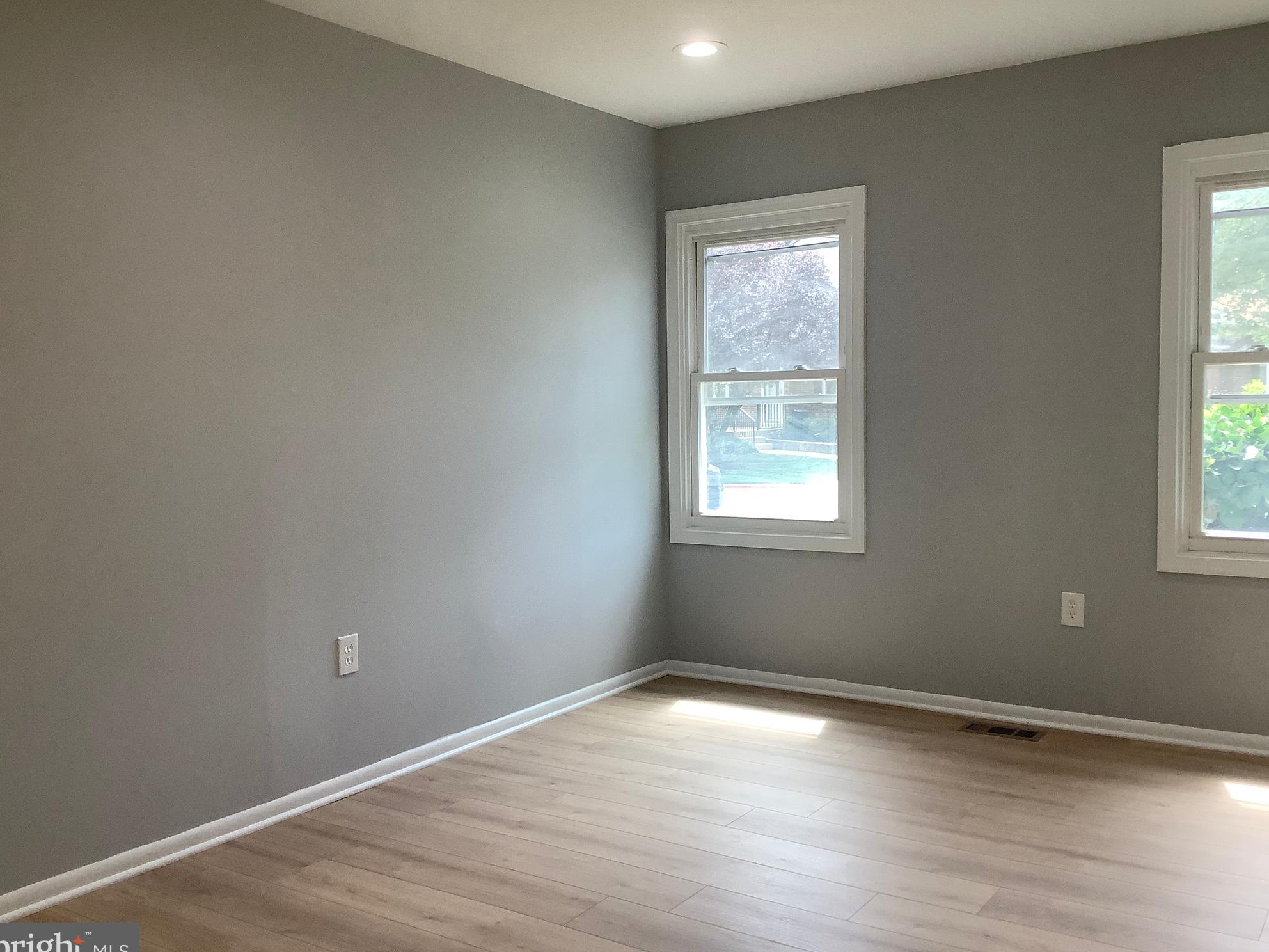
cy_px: 484
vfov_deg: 44.2
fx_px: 1173
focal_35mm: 32
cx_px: 634
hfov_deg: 56.8
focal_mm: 3.3
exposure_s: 1/120
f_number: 2.4
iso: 64
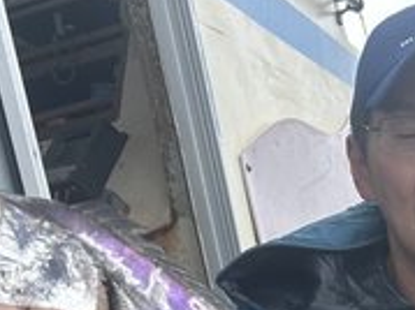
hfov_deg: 19.5
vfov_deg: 14.2
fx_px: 1114
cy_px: 544
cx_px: 536
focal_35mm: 93
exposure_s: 1/1361
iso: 50
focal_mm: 5.7
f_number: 1.5
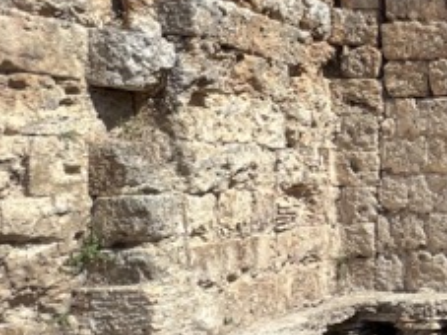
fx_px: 568
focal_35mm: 44
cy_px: 160
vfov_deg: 32.8
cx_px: 677
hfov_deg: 27.9
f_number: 1.8
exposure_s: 1/455
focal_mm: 1.6
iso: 32
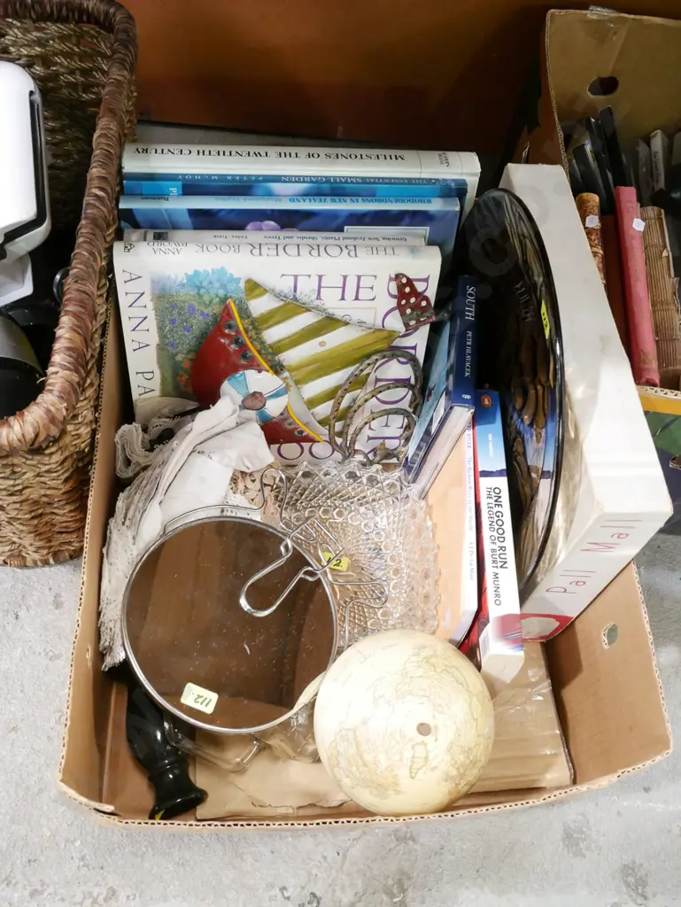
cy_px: 454
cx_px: 340
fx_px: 786
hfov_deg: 46.8
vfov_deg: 59.9
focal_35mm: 30
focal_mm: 15
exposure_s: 1/13
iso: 3200
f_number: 7.1
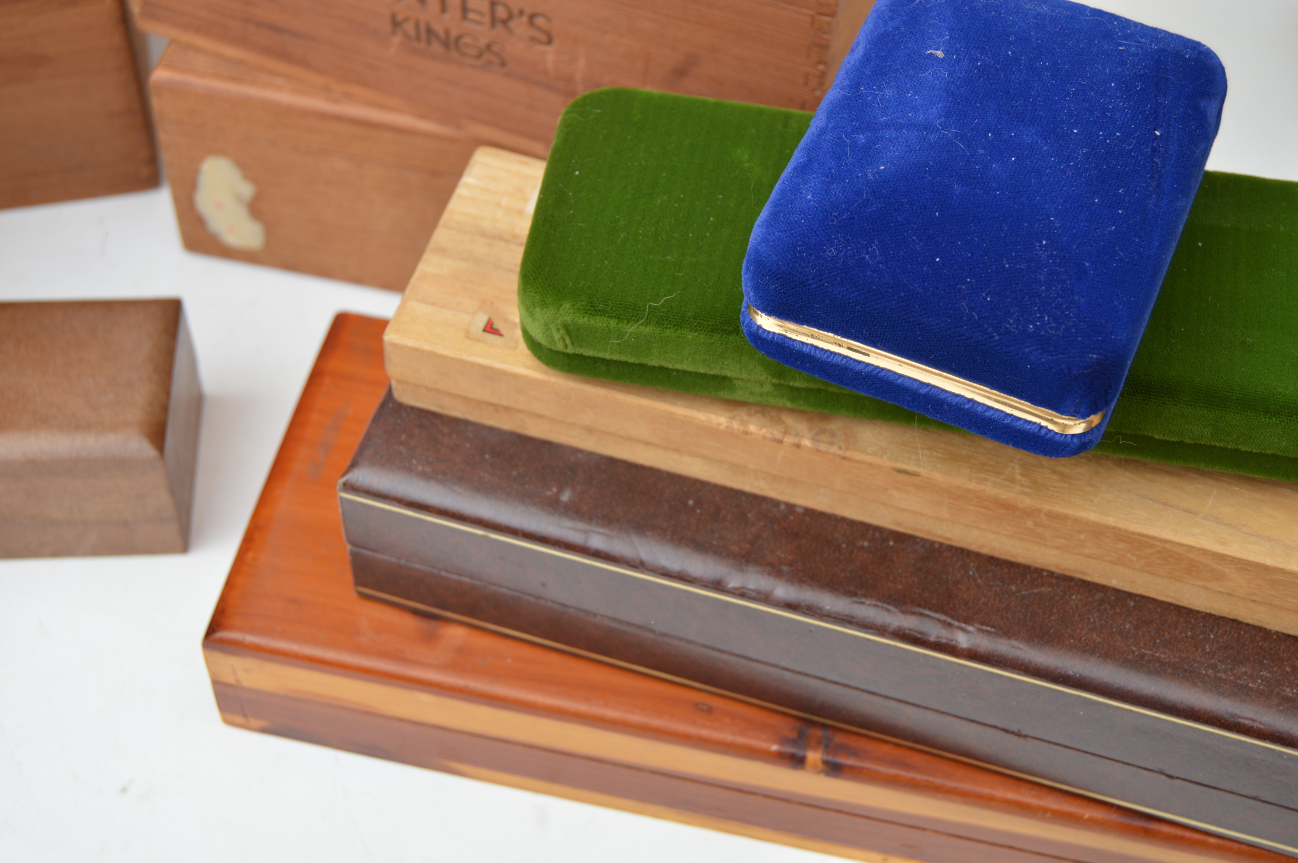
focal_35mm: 57
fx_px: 2053
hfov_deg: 35.1
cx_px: 649
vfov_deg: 23.7
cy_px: 432
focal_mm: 38
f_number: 5
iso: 200
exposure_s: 1/160
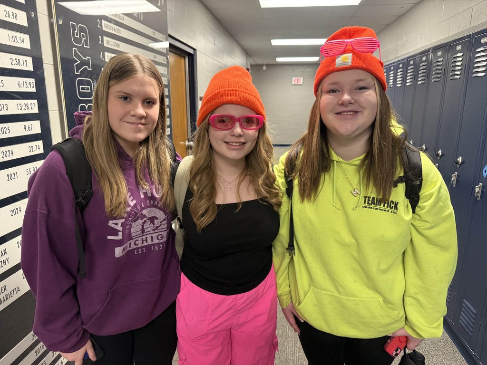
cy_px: 182
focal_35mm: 24
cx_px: 244
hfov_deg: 71.6
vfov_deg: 56.8
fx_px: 338
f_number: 1.78
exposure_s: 1/60
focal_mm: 6.76
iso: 500
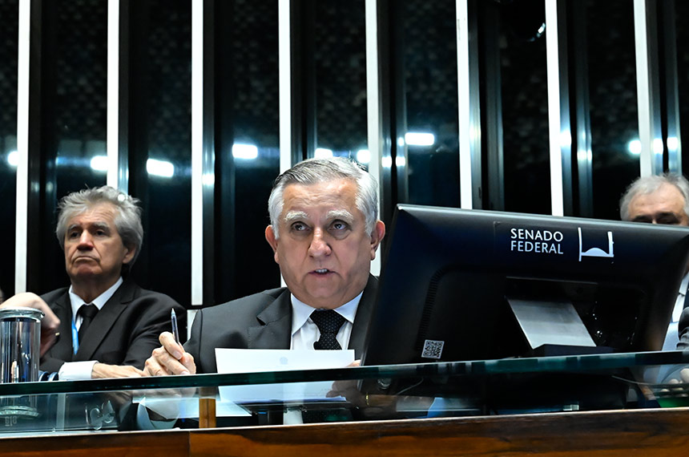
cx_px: 344
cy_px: 228
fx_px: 2006
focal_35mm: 105
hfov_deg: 19.5
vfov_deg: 13.0
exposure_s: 1/100
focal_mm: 70
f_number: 6.3
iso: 6400
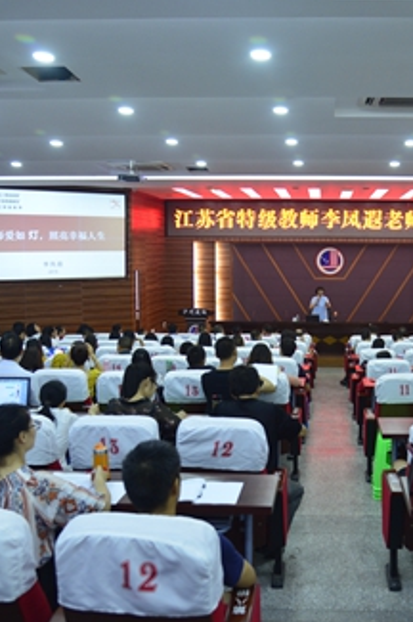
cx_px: 321
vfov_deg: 51.9
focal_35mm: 37
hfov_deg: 34.9
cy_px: 306
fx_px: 638
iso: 1600
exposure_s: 1/40
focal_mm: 24
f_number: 4
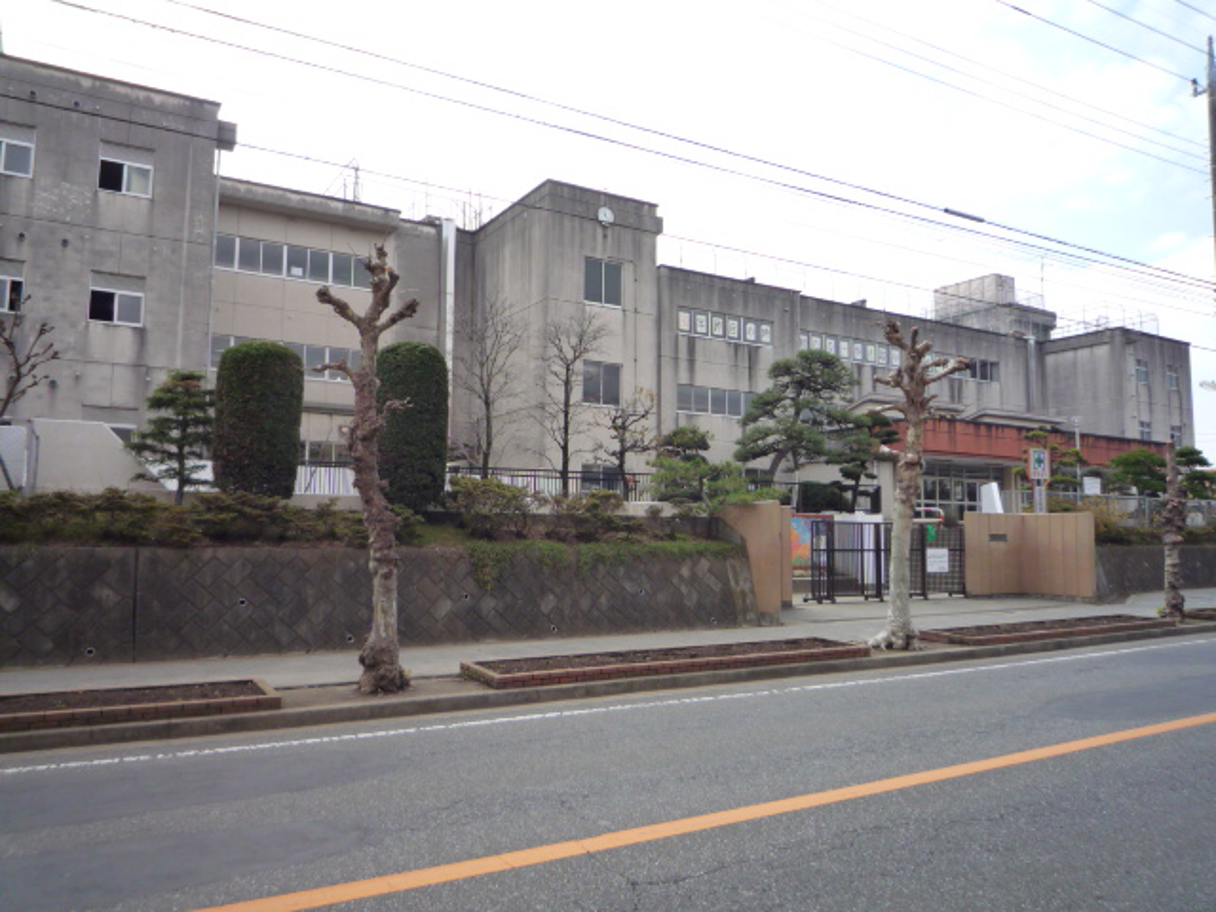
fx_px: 878
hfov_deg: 69.4
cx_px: 608
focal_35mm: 25
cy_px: 456
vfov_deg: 54.9
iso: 160
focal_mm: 4.4
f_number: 3.2
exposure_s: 1/640
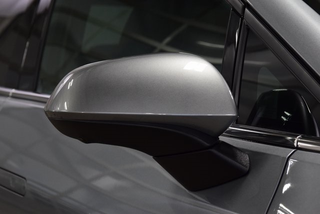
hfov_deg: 19.5
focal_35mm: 105
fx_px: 933
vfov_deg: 13.0
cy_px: 107
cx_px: 160
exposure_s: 1/125
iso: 1600
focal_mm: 70
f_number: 6.3
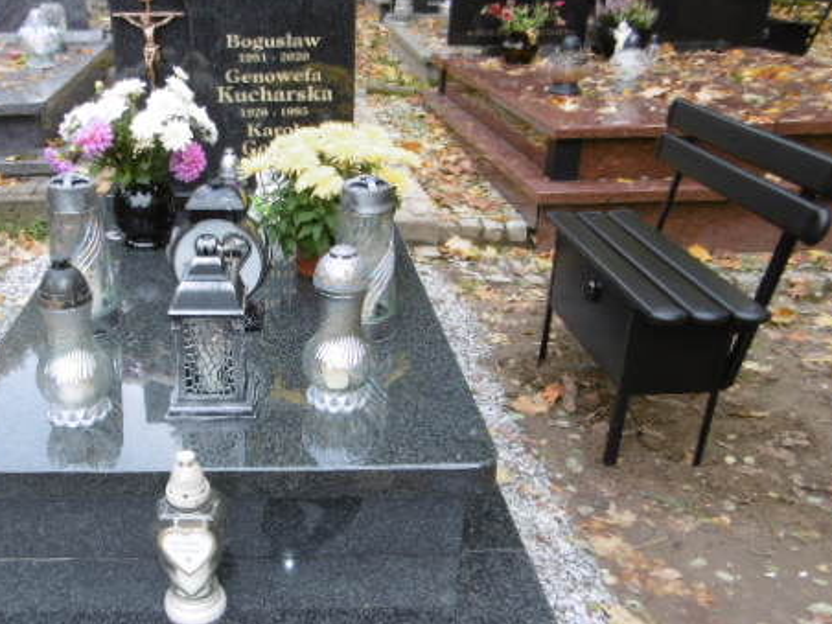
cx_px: 271
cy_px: 344
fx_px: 817
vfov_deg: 41.7
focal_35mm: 34
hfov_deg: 52.8
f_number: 3.1
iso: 100
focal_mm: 4.3
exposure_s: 1/60
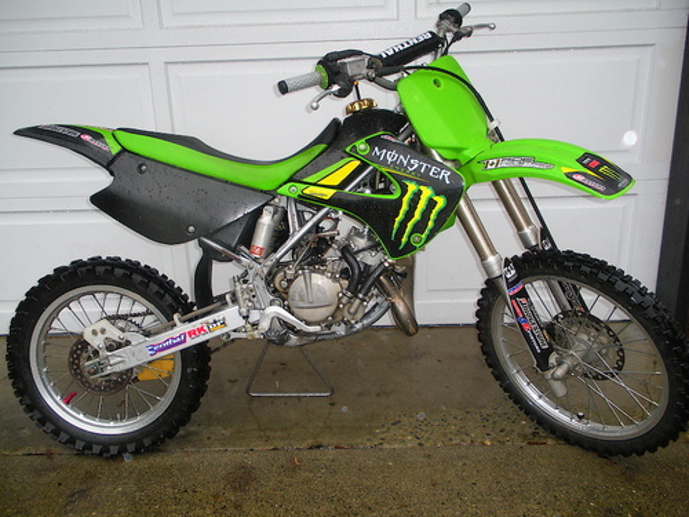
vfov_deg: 39.7
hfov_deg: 51.4
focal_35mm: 36
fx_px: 717
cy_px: 258
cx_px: 344
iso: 87
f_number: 3.5
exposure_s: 1/55.8
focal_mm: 6.3
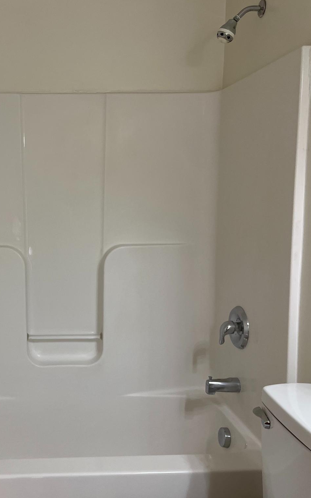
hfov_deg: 33.1
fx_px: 502
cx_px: 48
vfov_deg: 52.8
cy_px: 249
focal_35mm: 37
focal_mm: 5.1
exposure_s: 1/120
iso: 125
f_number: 1.6
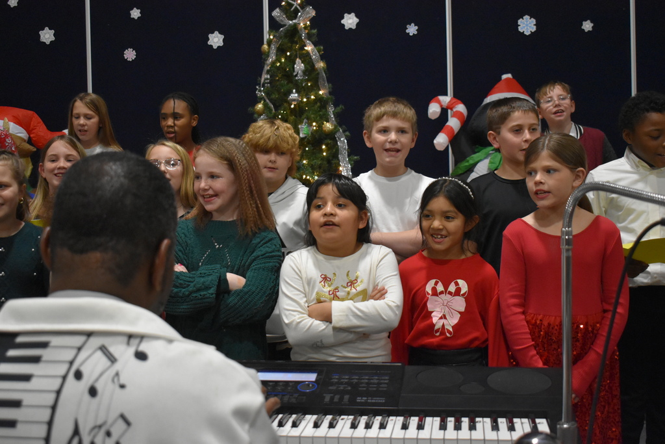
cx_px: 332
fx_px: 831
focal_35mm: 45
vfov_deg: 29.9
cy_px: 222
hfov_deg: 43.6
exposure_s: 1/125
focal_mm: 30
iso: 2800
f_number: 4.2
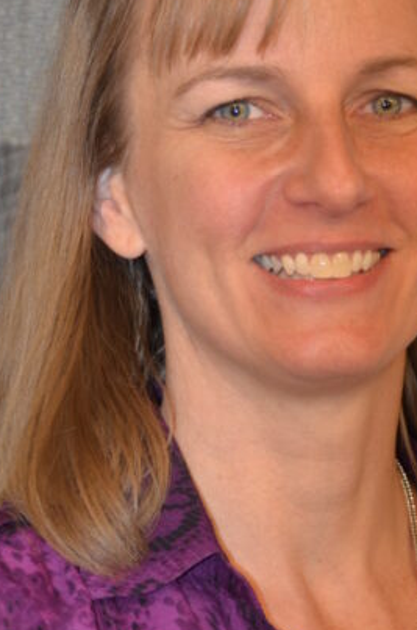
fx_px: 3823
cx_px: 284
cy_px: 308
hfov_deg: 6.2
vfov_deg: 9.4
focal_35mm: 219
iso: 400
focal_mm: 65
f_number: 5
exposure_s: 1/30
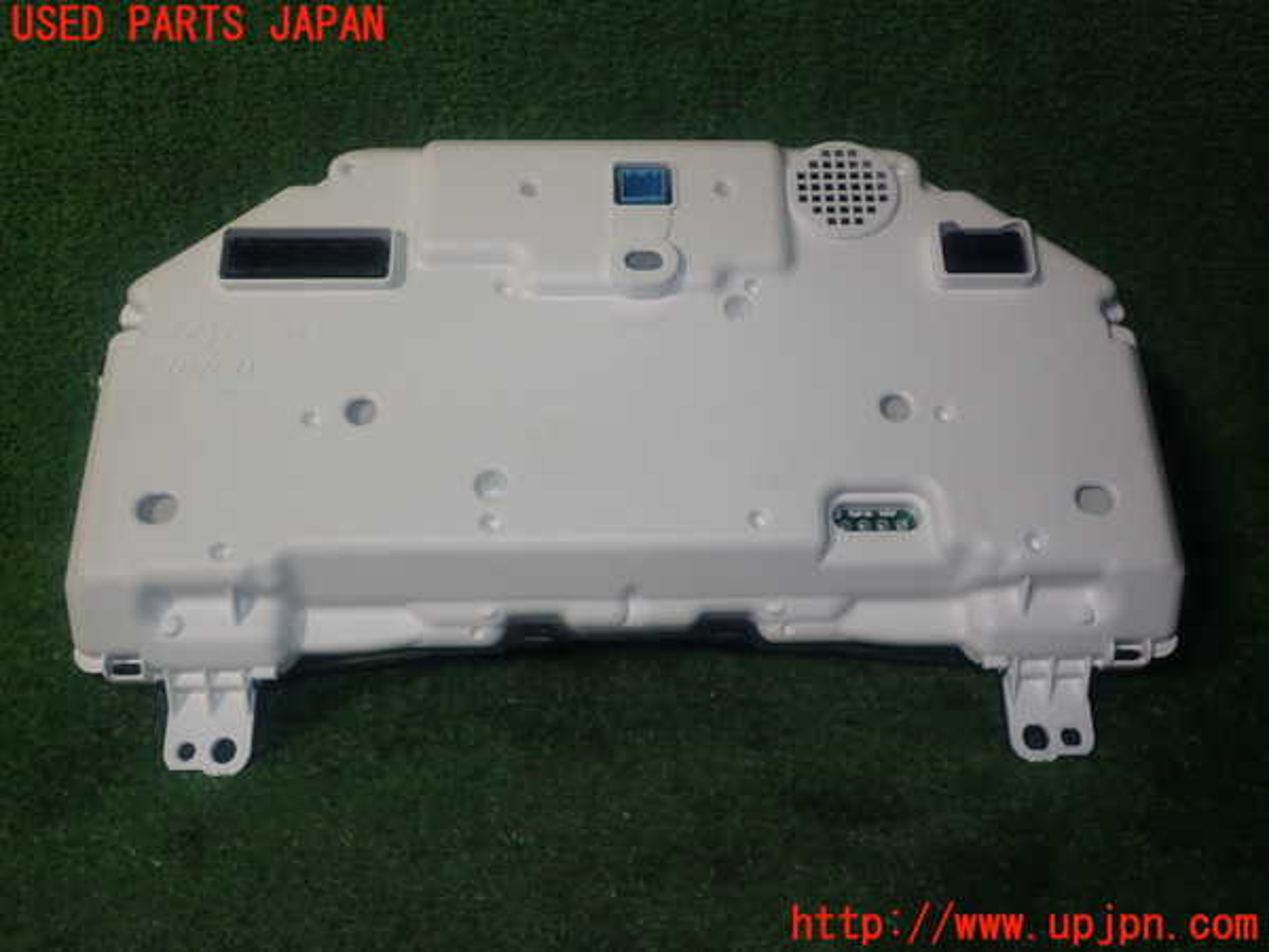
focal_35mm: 32
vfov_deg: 44.2
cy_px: 476
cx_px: 634
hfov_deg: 56.8
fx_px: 1173
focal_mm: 5.79
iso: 100
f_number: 7.1
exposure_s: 1/30
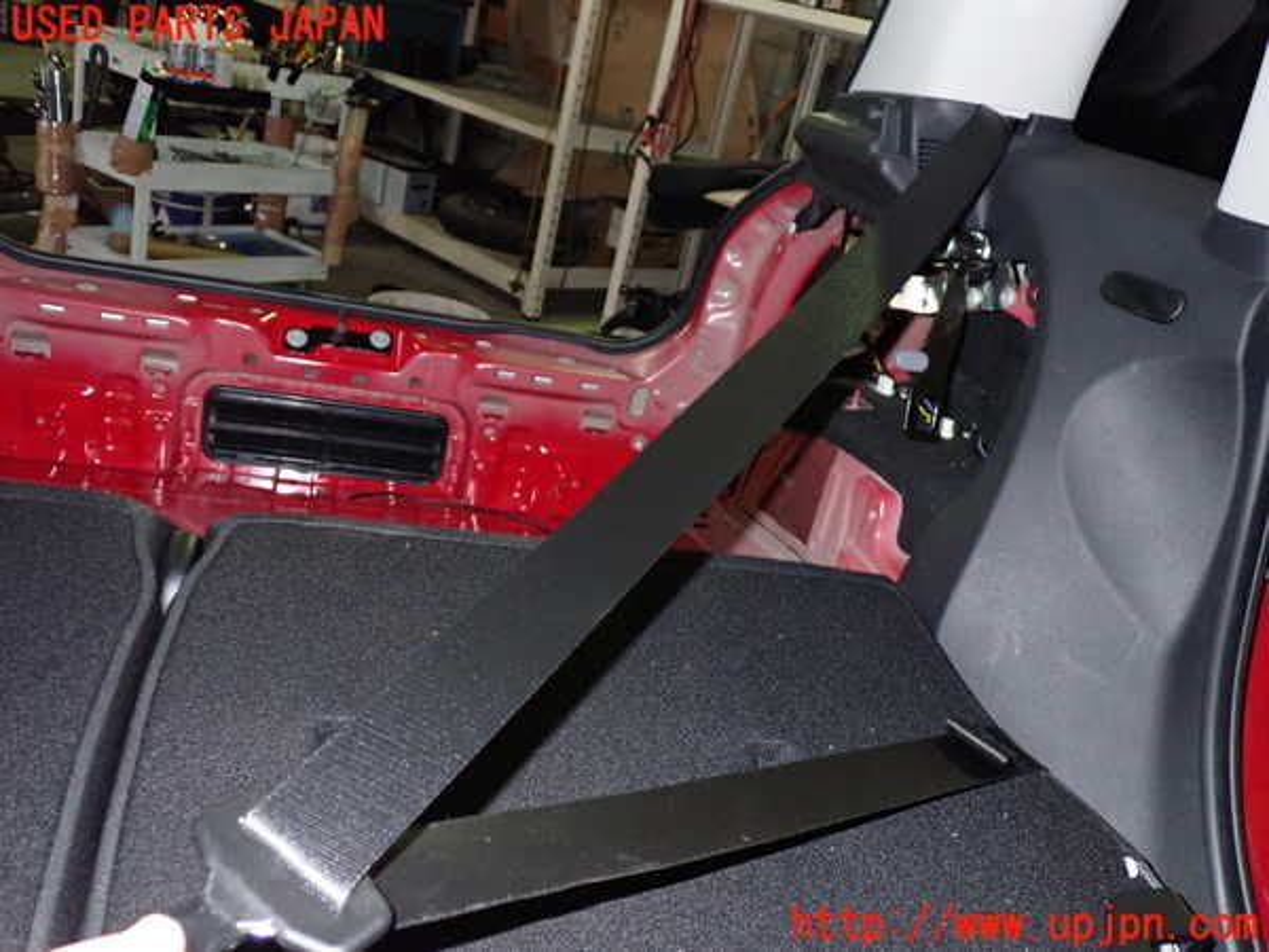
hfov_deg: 60.0
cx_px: 634
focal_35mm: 30
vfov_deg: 46.8
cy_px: 476
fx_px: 1100
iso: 800
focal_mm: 5.4
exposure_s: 1/30
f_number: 6.3
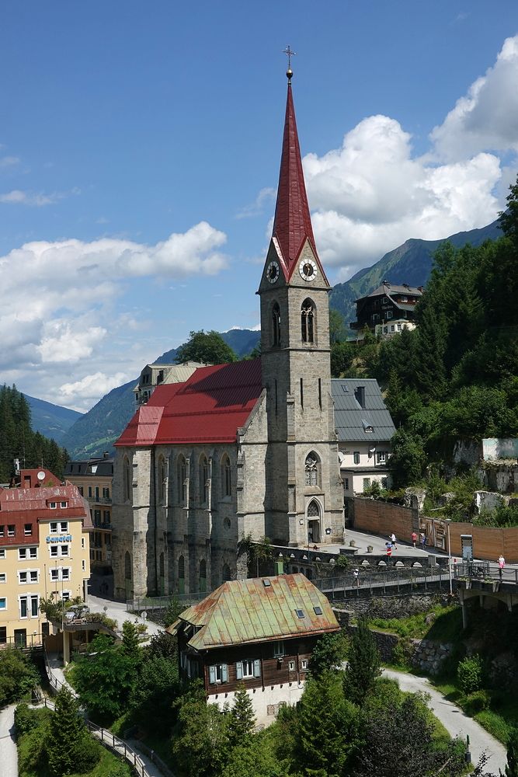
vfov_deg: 46.4
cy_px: 388
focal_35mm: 42
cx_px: 259
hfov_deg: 31.9
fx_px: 906
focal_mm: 15.59
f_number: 4.5
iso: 125
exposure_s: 1/1600
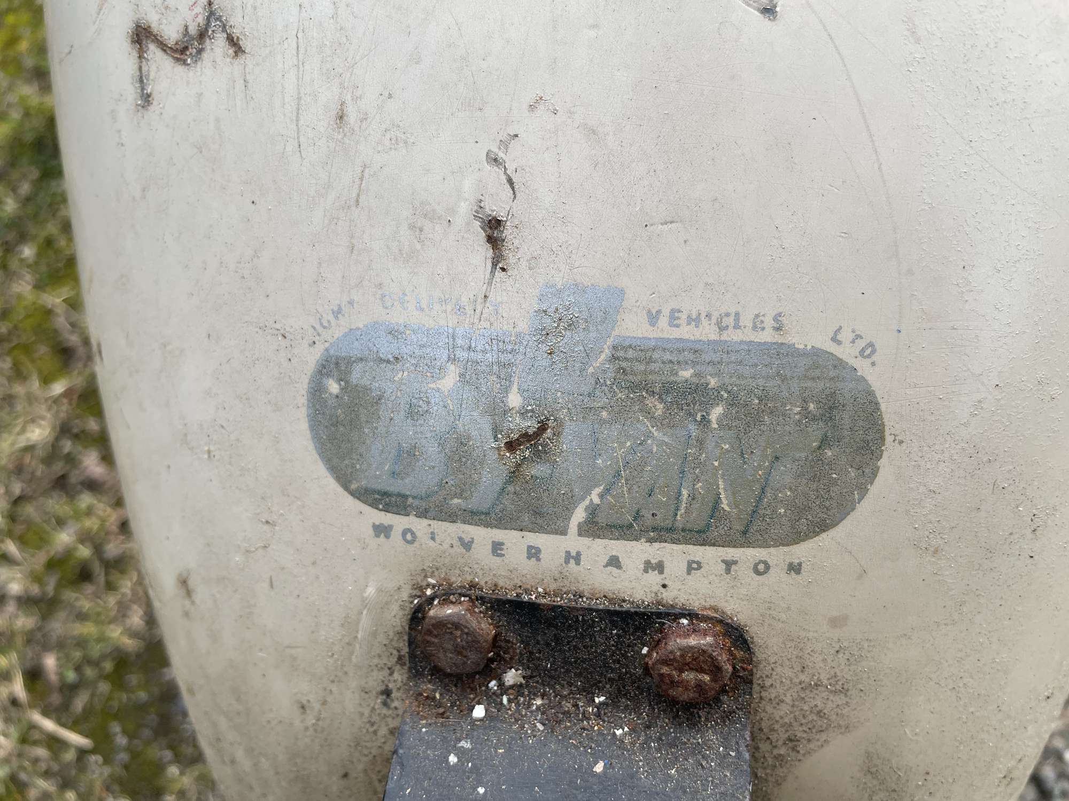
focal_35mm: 26
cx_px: 534
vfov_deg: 53.1
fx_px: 803
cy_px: 400
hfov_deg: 67.3
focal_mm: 4.2
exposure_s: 1/1208
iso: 32
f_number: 1.6
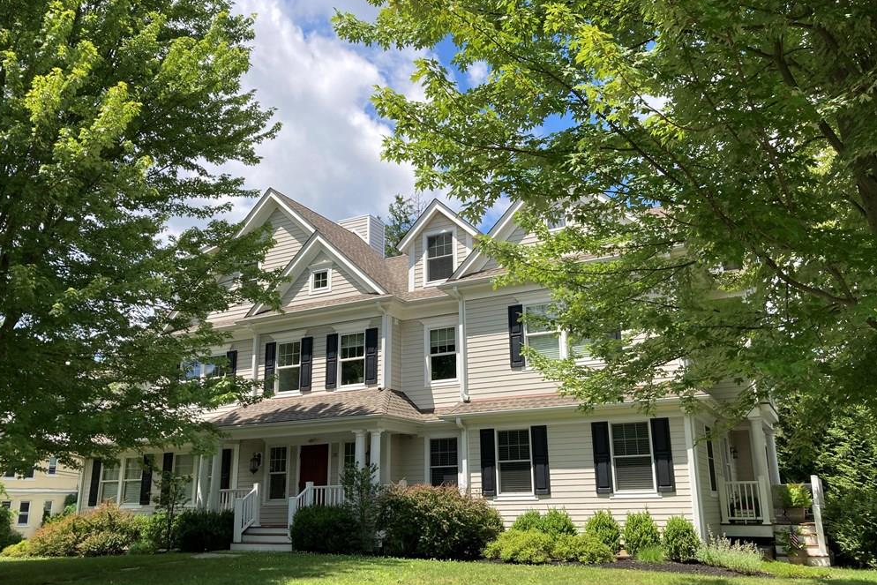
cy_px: 311
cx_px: 445
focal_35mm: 30
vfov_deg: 43.6
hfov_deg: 61.9
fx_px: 731
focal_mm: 3.99
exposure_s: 1/1245
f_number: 1.8
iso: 20
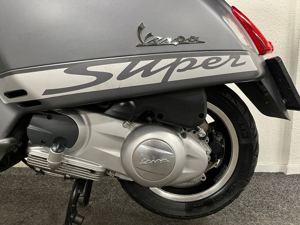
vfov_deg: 53.1
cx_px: 150
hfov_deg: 67.3
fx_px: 225
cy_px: 112
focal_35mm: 26
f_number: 1.6
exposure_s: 1/50
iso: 320
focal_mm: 5.1
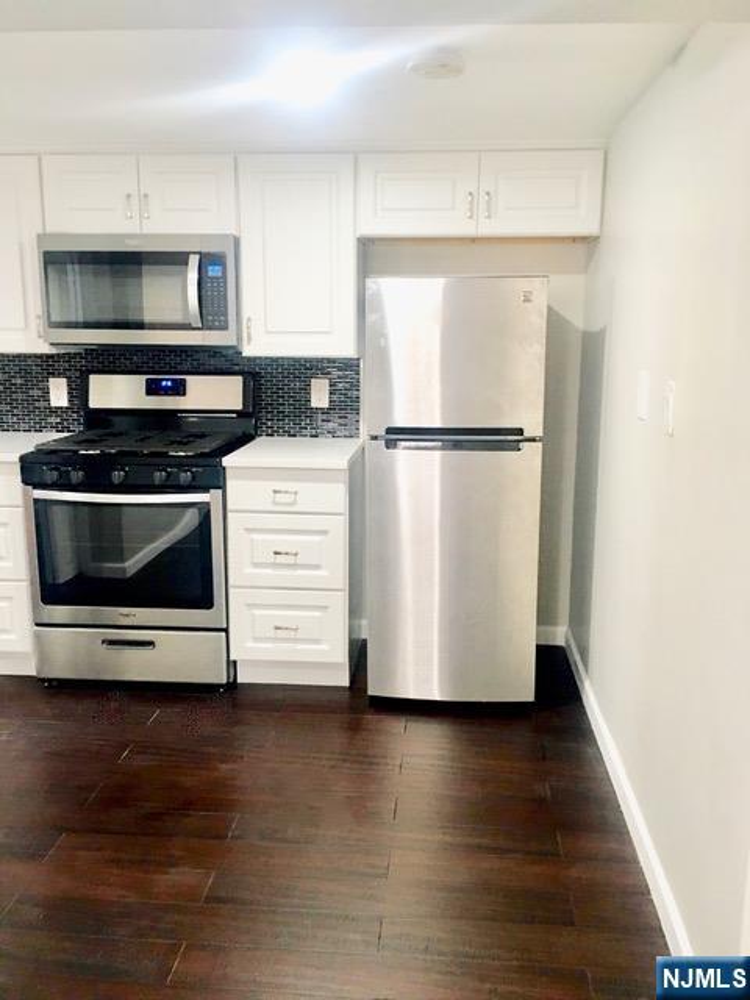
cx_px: 375
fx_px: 838
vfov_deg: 61.7
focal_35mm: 29
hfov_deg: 48.2
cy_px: 500
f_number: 2.2
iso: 64
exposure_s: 1/15
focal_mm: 4.15
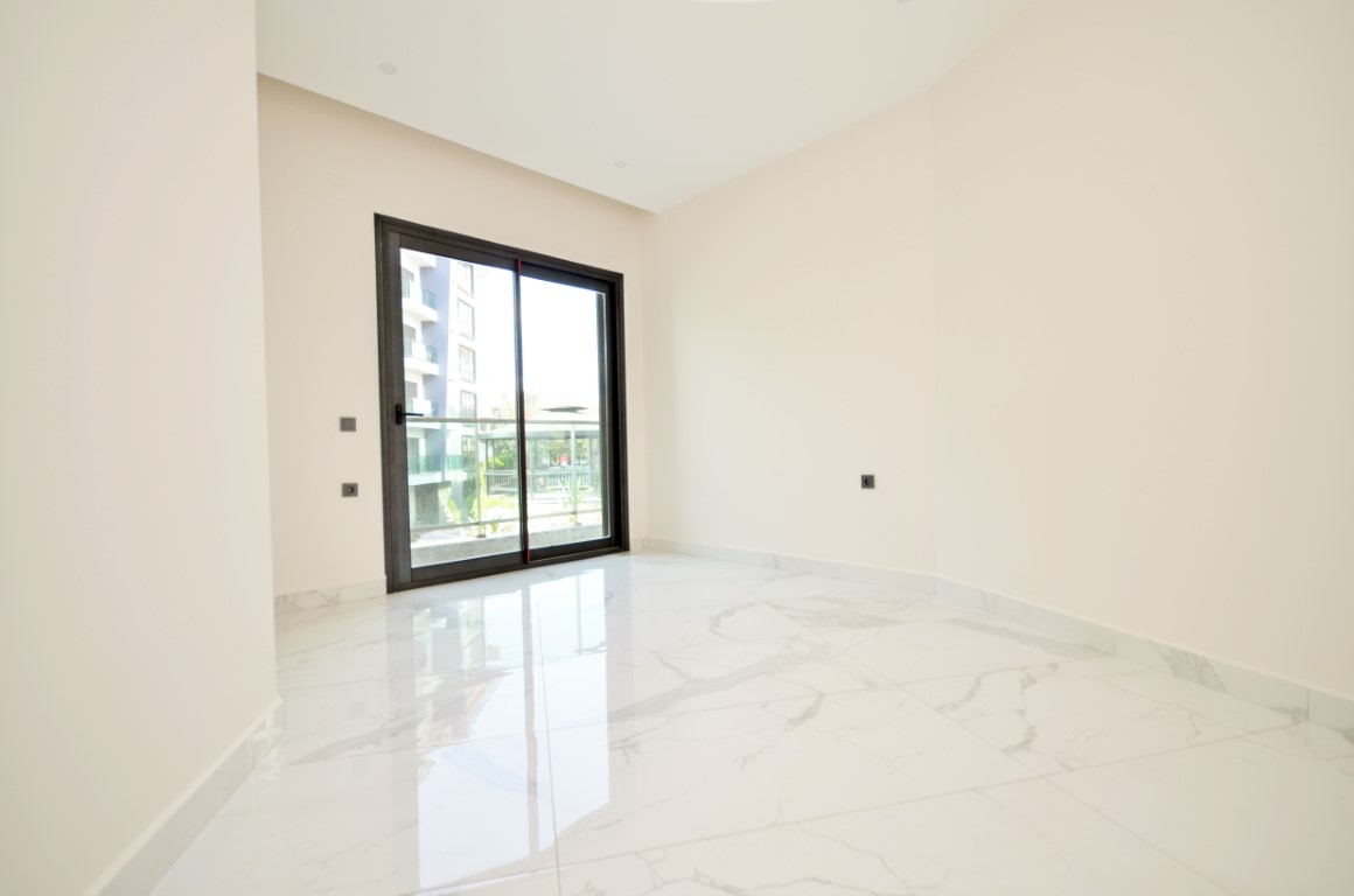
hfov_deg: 100.5
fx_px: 563
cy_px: 448
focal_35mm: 15
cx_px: 677
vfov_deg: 77.1
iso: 200
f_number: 4.5
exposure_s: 1/80
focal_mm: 10
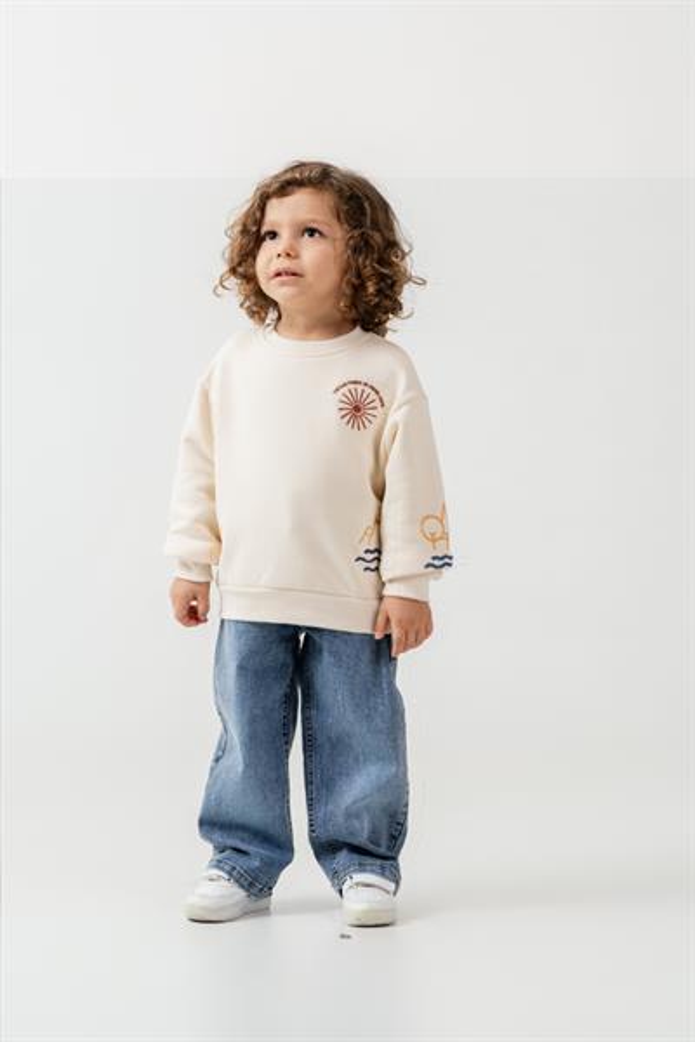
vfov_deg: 19.1
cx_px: 348
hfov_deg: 12.8
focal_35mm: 107
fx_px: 3098
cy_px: 521
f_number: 7.1
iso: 160
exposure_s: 1/125
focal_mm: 107
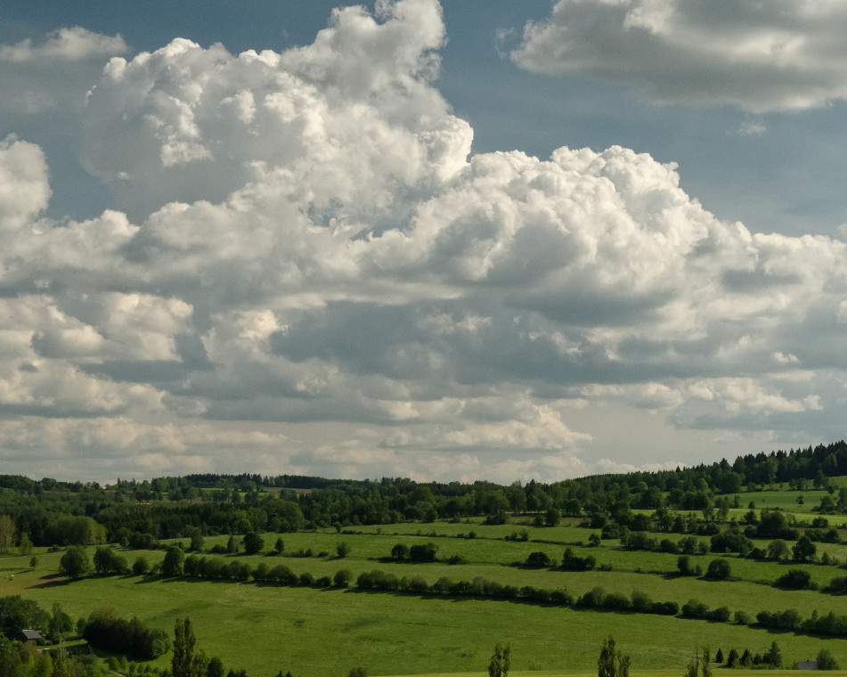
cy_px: 424
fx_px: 2330
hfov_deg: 20.1
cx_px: 805
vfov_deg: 16.5
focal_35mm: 93
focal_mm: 31
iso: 800
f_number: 11
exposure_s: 1/400
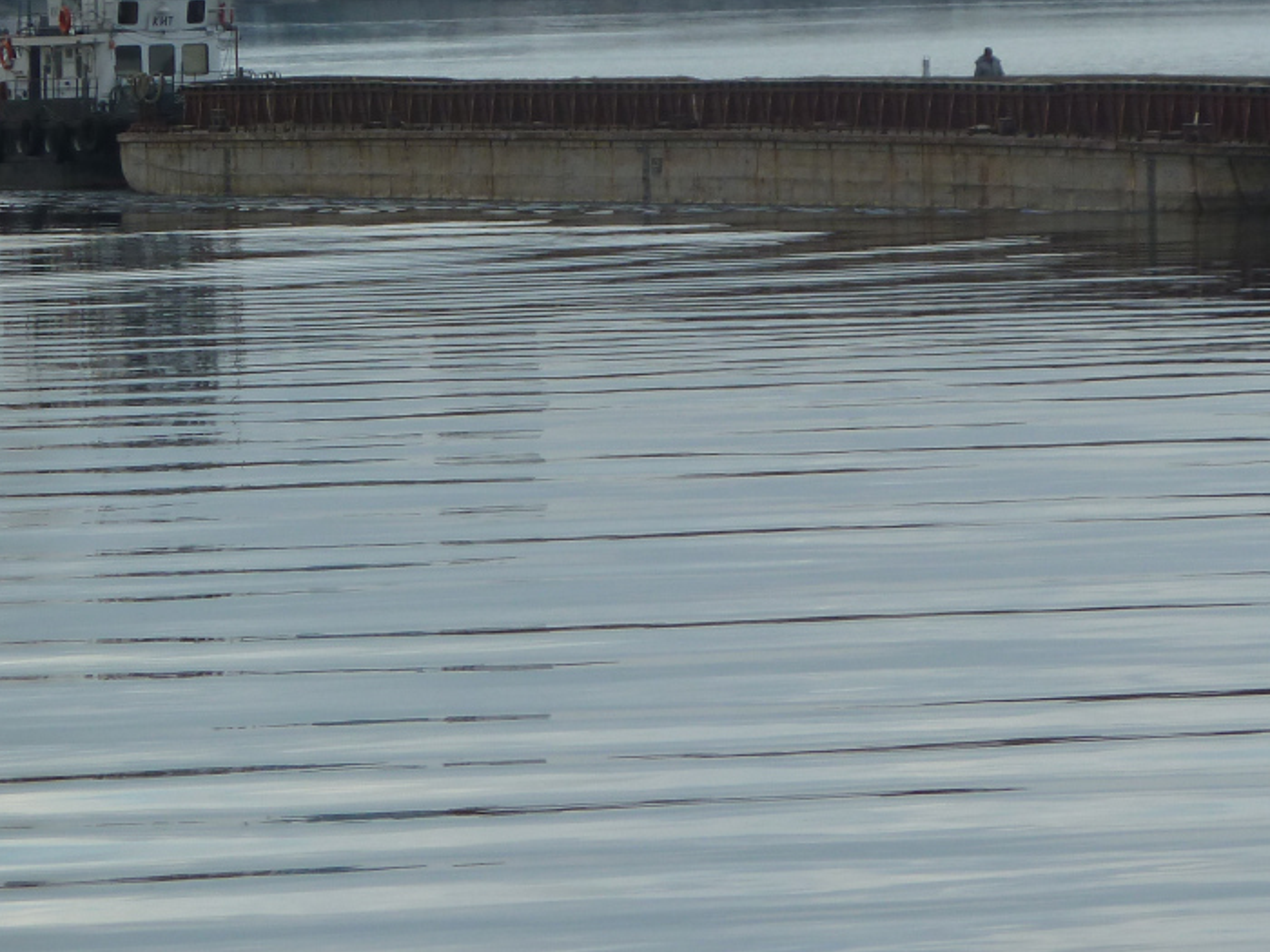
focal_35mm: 364
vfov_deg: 4.1
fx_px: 13355
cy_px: 211
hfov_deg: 5.4
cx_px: 722
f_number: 4.5
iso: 80
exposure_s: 1/250
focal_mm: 32.1
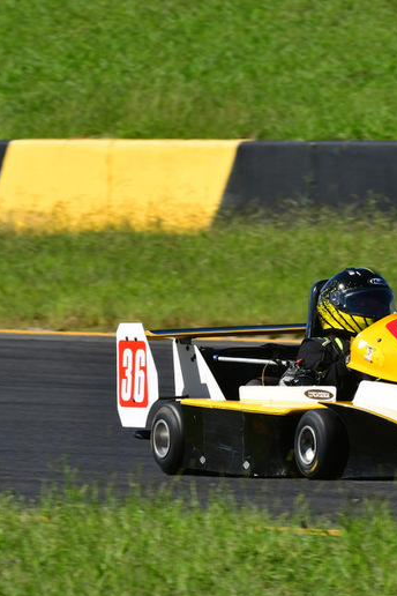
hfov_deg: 2.0
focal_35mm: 675
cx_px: 403
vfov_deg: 3.1
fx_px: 11165
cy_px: 299
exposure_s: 1/640
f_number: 13
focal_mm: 290
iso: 500
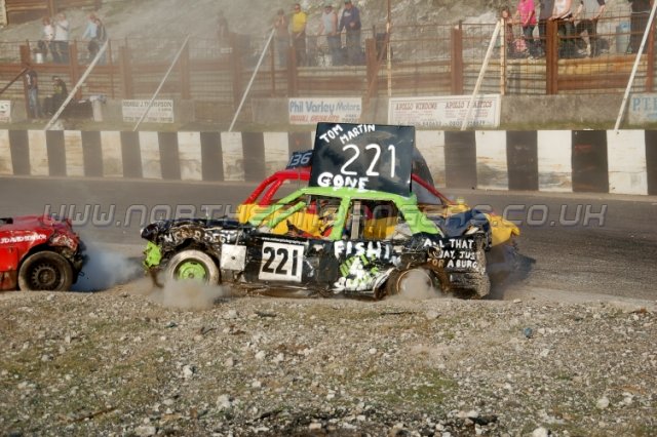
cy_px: 218
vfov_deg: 16.5
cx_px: 328
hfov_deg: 24.6
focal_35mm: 82
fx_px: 1505
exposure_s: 1/1000
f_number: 5.3
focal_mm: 55
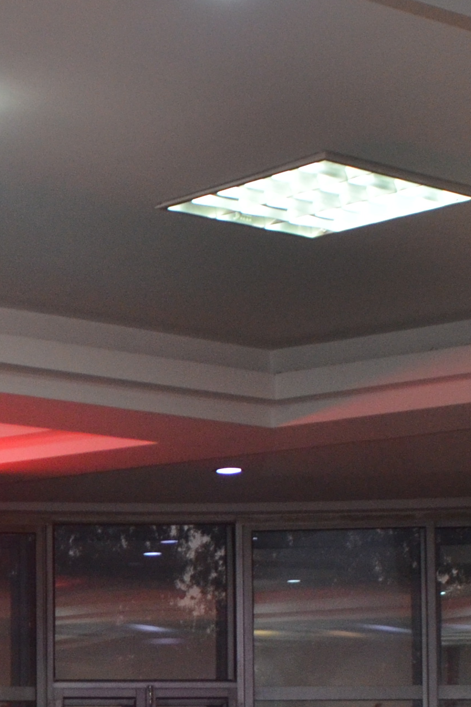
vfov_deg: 19.3
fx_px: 2041
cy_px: 641
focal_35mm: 104
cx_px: -290
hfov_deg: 12.4
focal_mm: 18
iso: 800
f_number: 3.5
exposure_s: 1/60
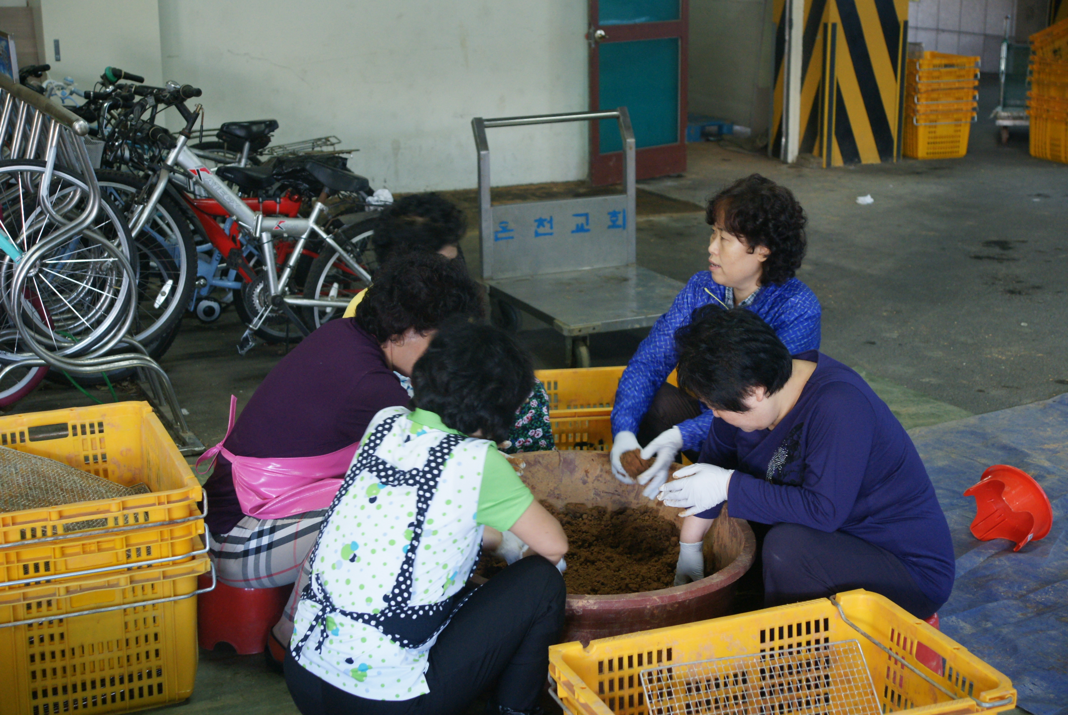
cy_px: 358
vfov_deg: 25.8
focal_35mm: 52
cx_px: 534
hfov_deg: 37.8
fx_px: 1559
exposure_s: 1/30
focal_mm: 35
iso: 800
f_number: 4.5
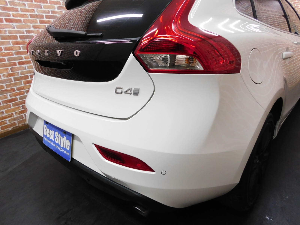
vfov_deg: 58.9
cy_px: 112
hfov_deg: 73.9
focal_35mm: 23
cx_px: 150
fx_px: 199
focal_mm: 4
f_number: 3
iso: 280
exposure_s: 1/30
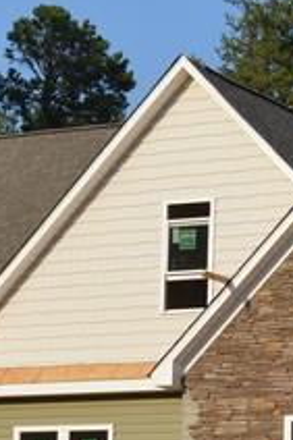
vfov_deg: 11.3
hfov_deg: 7.6
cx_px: 189
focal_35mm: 181
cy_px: 359
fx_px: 2213
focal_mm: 32
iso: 100
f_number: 7.1
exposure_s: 1/200
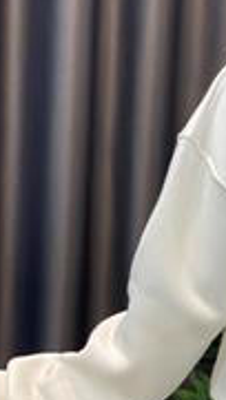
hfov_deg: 9.3
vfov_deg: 16.6
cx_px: 277
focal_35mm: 129
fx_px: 1372
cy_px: 233
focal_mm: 6
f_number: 2
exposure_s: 1/100
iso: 125
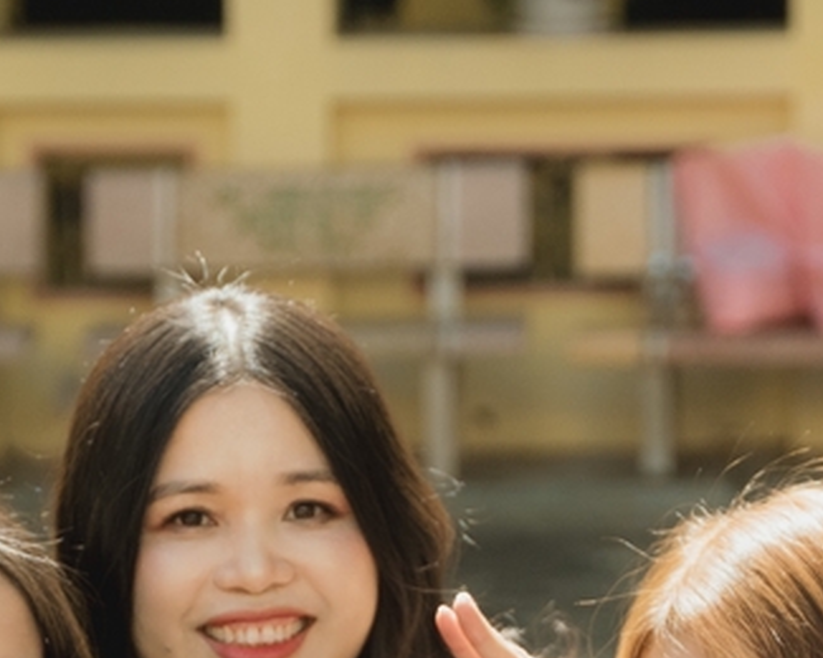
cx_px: 328
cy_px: 1149
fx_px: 4998
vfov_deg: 7.3
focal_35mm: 205
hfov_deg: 9.4
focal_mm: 43.9
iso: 400
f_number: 2.8
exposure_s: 1/1600
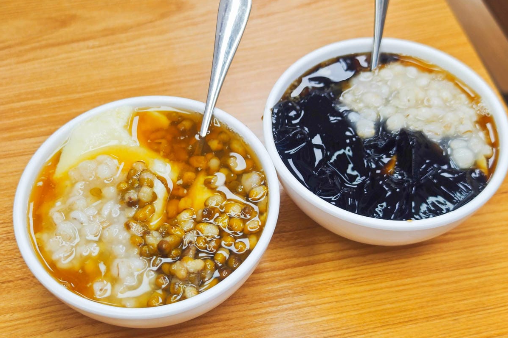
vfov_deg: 28.1
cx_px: 254
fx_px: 677
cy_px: 161
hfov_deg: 41.1
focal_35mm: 48
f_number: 2
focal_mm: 8.72
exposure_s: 1/120
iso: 100
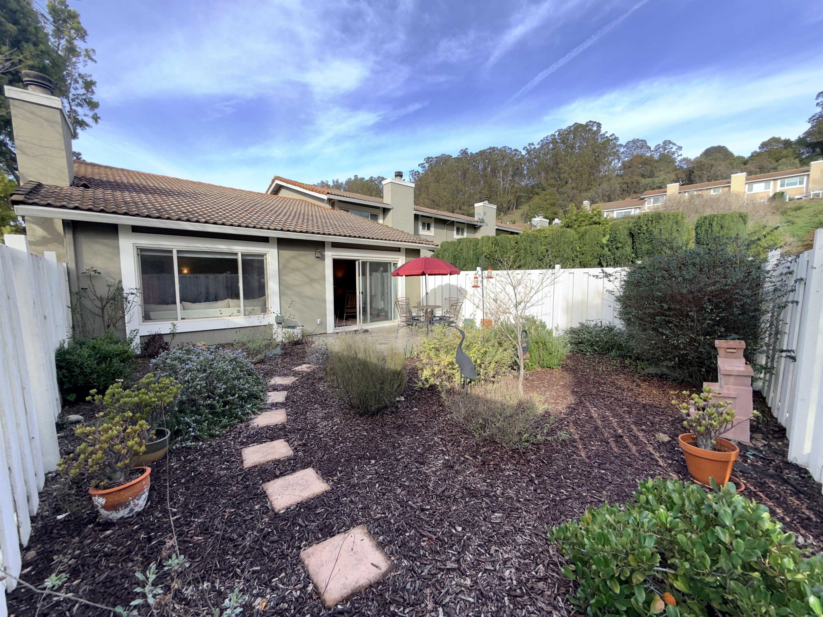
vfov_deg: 85.7
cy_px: 308
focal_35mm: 14
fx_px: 333
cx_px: 412
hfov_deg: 102.1
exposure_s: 1/163
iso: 16
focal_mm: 2.22
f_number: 2.2
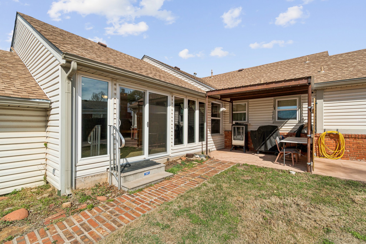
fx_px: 152
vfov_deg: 77.3
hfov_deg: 100.4
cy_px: 122
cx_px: 183
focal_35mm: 15
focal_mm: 10
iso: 100
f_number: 9
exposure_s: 1/500
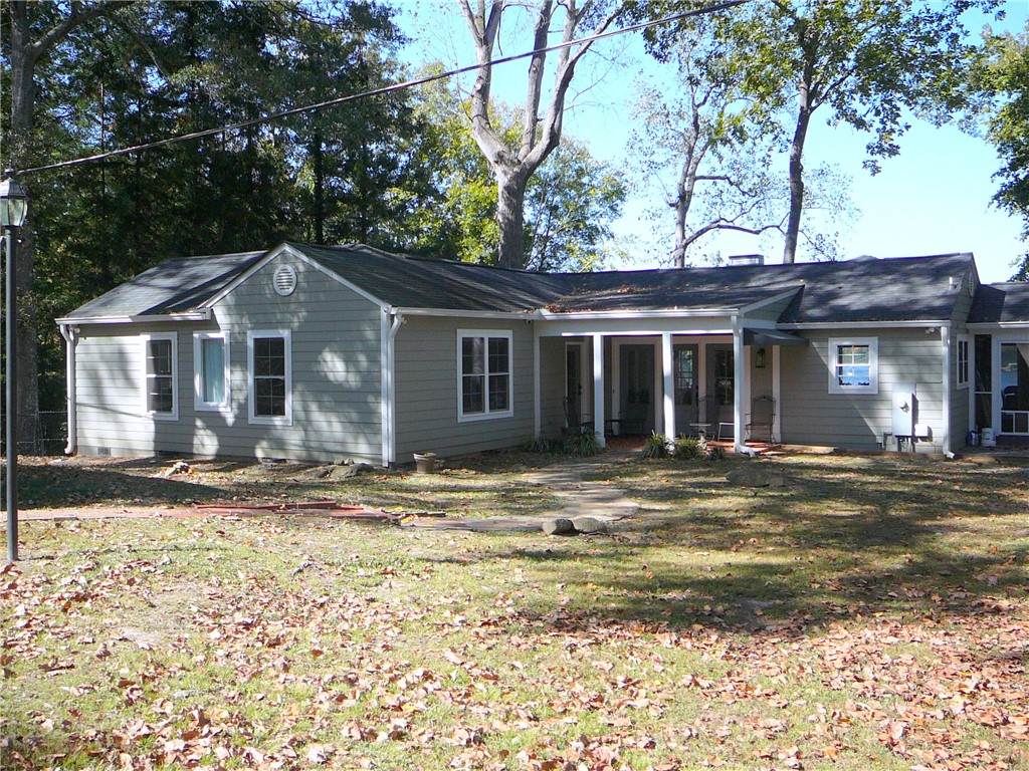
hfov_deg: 52.6
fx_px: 1040
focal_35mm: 35
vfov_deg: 40.7
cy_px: 386
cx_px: 514
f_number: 2.8
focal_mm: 5.2
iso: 80
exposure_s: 1/400
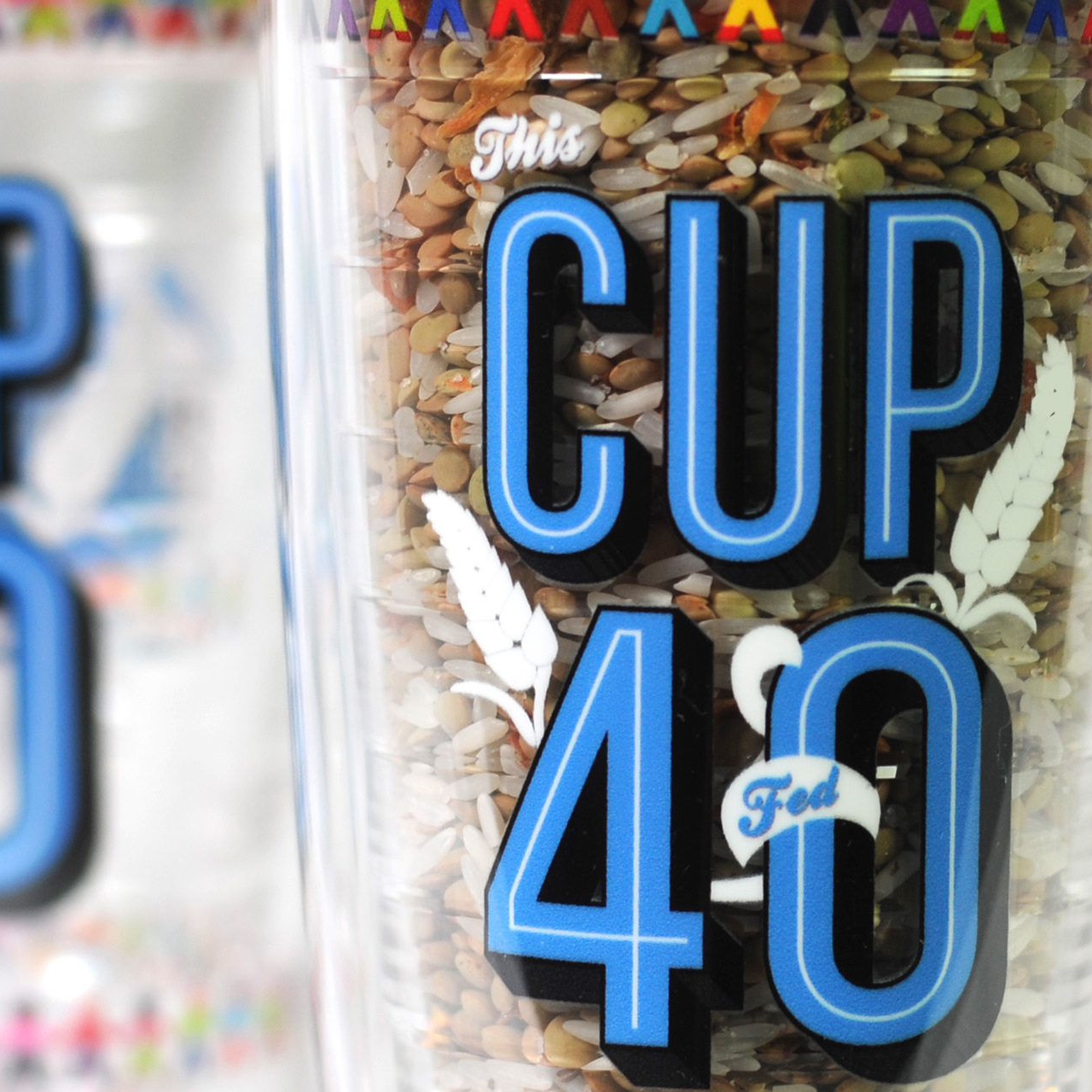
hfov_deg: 9.2
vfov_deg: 9.2
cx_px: 746
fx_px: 6817
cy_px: 515
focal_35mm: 191
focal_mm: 50
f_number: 3.2
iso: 100
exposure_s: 1/60
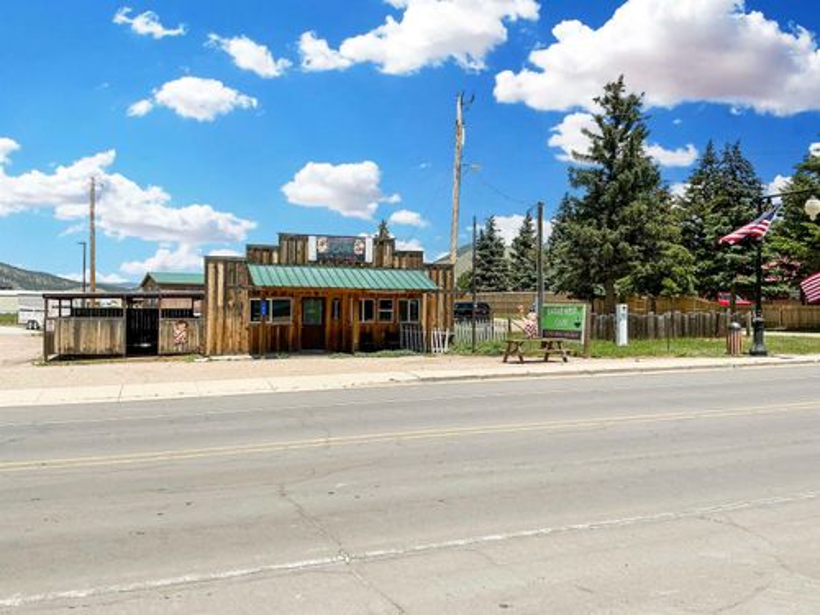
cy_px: 308
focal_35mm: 28
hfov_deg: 63.4
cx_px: 410
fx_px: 663
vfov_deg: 49.7
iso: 25
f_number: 1.8
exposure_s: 1/2427
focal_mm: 3
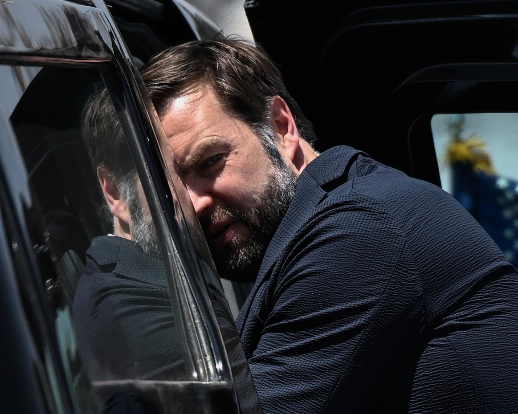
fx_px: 3464
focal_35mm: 226
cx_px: 310
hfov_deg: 8.5
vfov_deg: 6.8
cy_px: 207
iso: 200
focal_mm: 200
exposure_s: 1/4000
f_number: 2.8
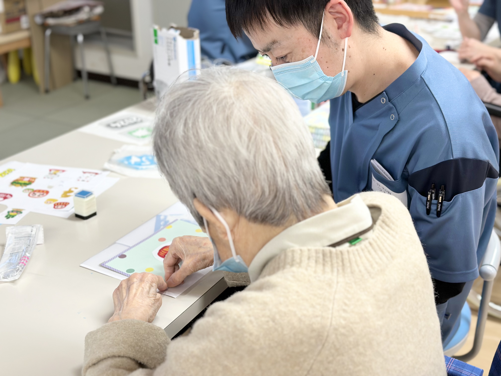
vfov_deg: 30.3
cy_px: 188
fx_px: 695
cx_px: 250
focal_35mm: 48
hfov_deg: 39.7
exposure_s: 1/100
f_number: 1.78
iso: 125
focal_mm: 6.86
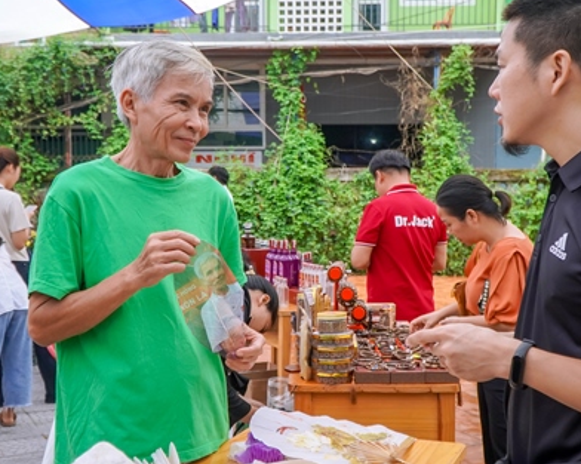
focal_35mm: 46
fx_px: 790
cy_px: 248
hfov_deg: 40.3
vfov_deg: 32.7
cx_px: 313
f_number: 4
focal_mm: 20
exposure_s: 1/160
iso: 320
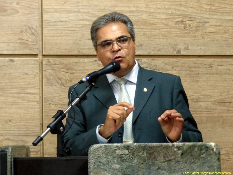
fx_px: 1737
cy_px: 88
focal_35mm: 258
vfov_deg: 5.8
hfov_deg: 7.7
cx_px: 116
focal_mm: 46.5
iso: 800
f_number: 2.8
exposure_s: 1/20
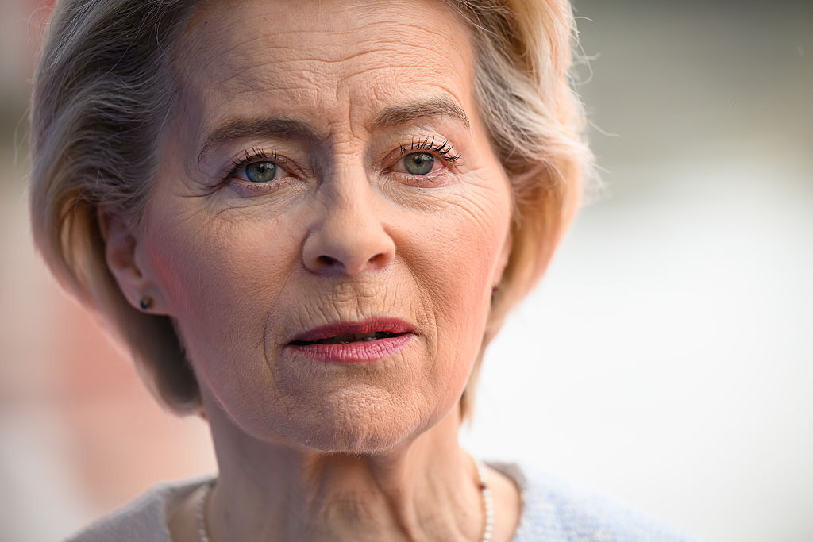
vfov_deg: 7.0
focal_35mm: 195
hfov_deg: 10.5
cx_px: 406
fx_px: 4404
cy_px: 271
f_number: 4
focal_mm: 195
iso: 1250
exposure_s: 1/2000
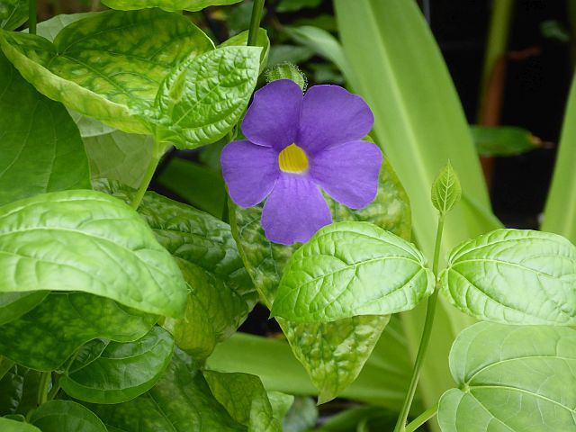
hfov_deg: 11.8
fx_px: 2795
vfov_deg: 8.8
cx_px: 288
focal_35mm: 168
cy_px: 216
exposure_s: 1/80
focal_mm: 27.1
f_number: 5.4
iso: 320
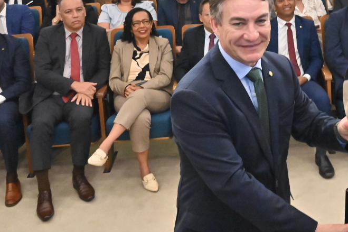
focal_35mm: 59
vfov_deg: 22.1
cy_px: -1
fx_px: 570
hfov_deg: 32.9
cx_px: 284
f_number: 13
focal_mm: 24
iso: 6400
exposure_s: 1/100
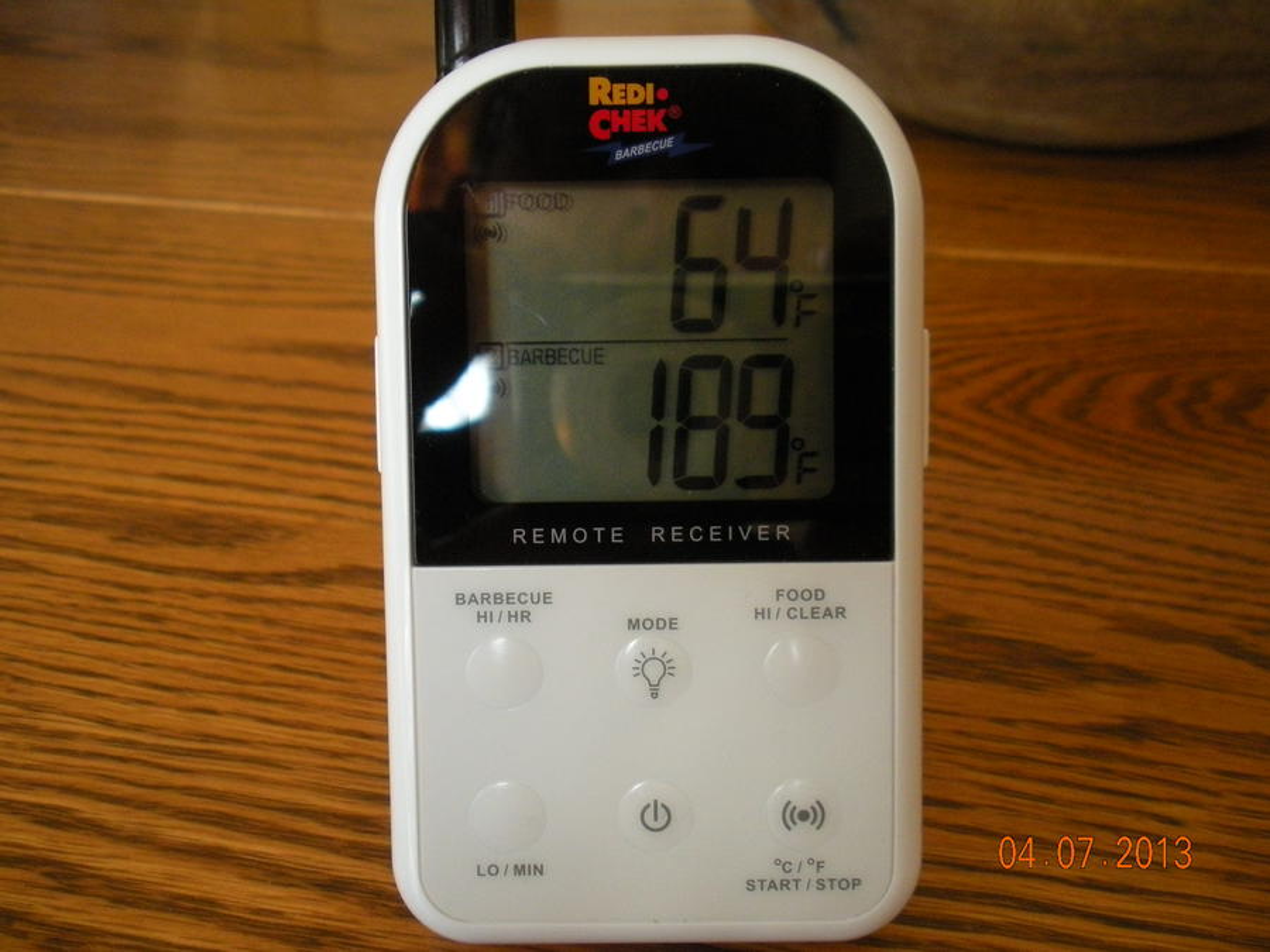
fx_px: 1284
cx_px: 635
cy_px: 476
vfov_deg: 40.7
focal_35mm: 35
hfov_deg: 52.6
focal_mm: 6.3
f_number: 3.5
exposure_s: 1/57.4
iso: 400
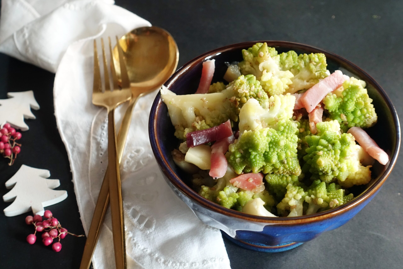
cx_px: 202
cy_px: 134
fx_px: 739
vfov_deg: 20.6
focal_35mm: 66
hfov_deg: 30.5
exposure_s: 1/2.5
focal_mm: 24.28
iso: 800
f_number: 5
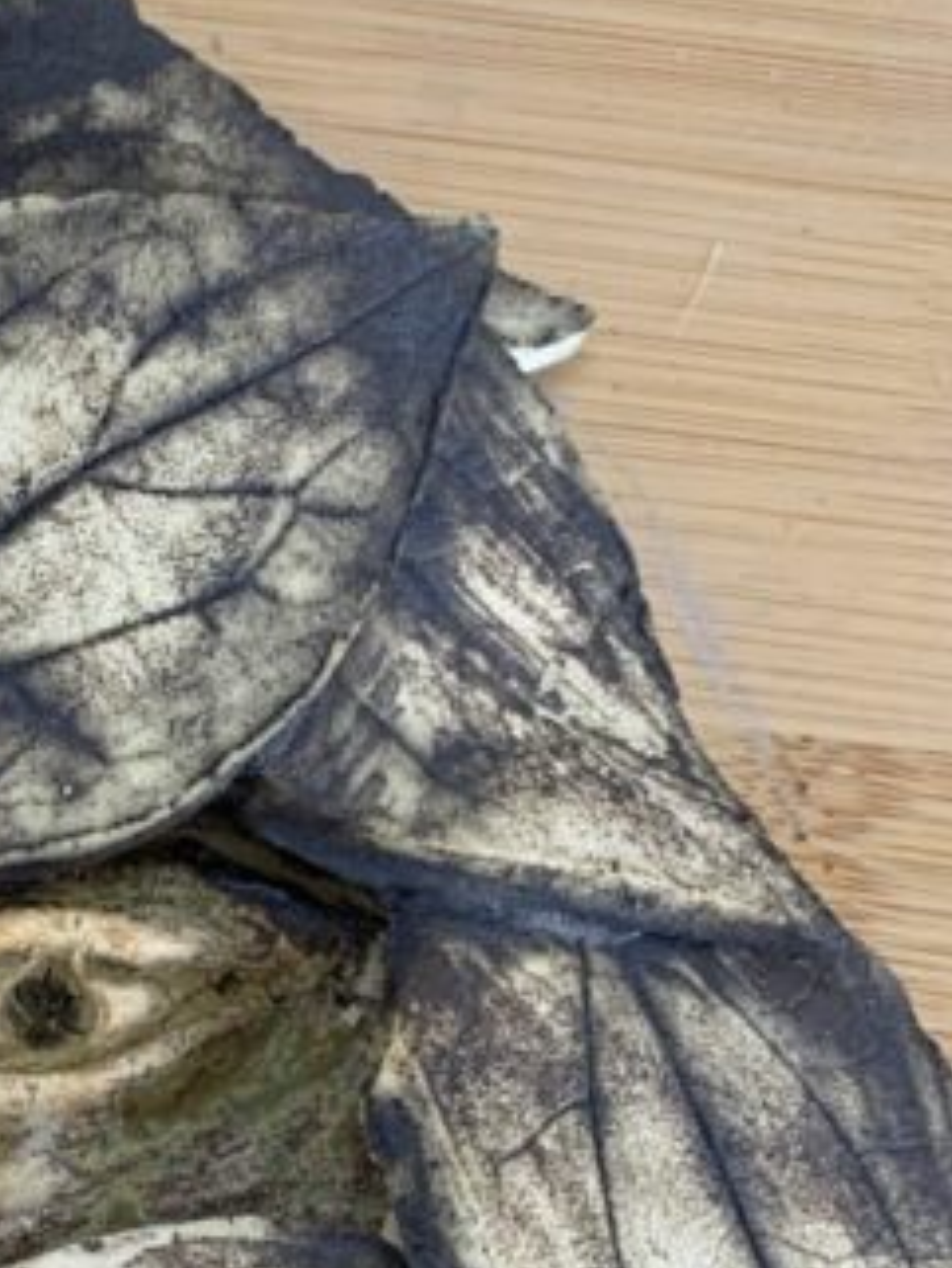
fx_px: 3042
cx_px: -304
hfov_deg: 16.7
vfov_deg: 22.4
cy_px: 1347
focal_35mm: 83
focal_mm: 4.25
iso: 100
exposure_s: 1/108
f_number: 1.8
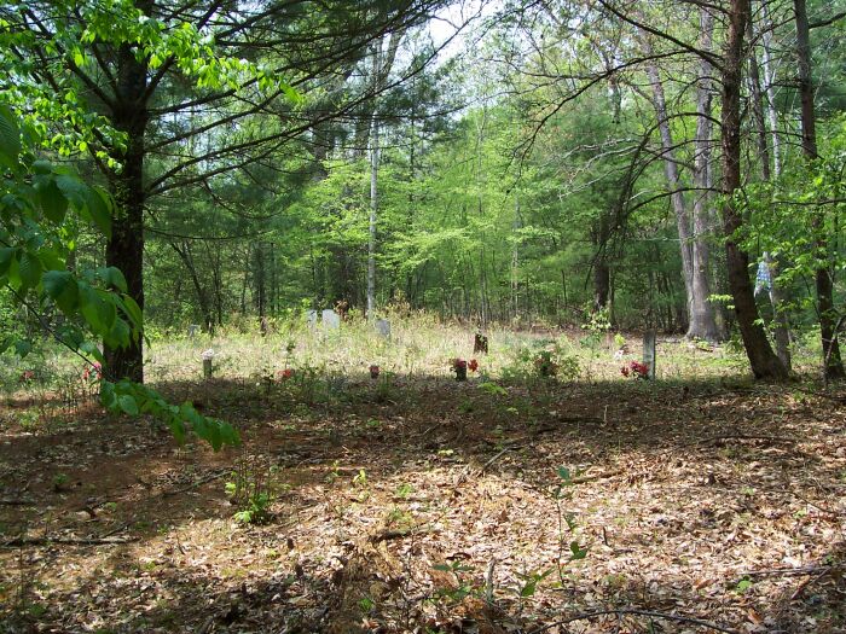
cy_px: 317
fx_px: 904
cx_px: 423
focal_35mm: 37
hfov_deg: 50.1
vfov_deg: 38.7
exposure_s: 1/180
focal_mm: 5.6
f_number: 5.6
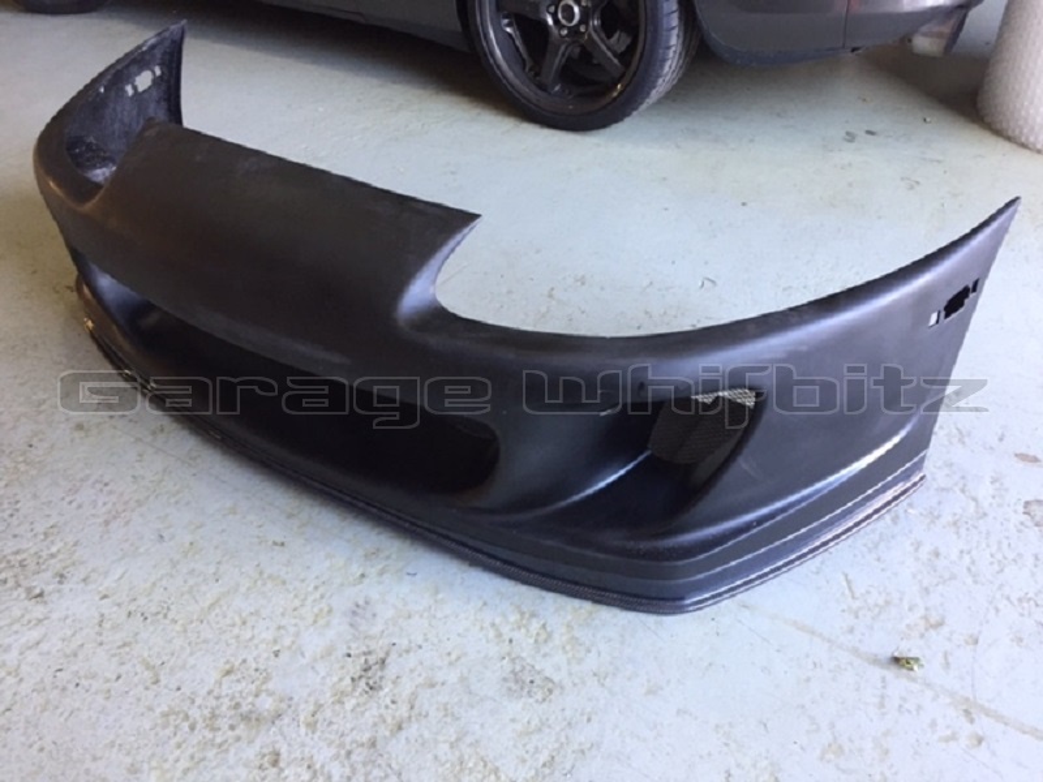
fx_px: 874
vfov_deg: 48.2
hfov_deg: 61.7
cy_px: 391
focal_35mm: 29
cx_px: 522
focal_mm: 4.15
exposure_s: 1/33
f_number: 2.2
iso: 64
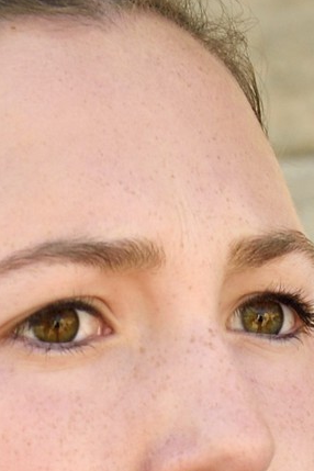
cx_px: 173
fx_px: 3663
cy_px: 1023
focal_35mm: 280
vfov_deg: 7.0
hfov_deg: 4.9
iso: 400
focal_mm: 50
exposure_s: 1/200
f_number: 8
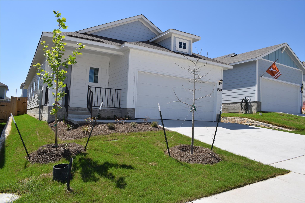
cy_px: 102
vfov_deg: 47.9
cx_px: 152
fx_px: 229
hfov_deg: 67.4
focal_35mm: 27
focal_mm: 18
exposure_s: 1/400
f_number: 10
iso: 200
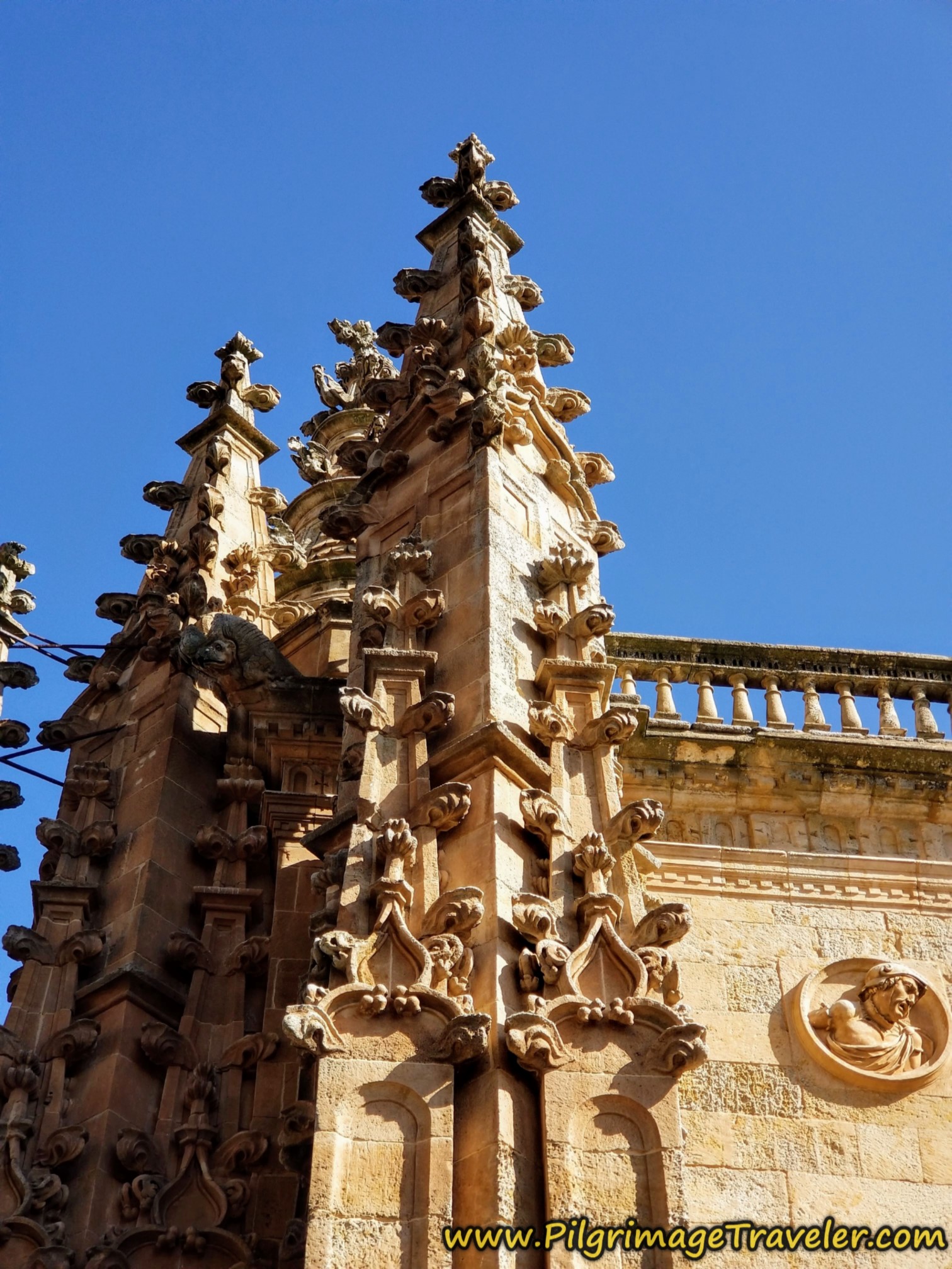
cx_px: 476
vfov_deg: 36.8
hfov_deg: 28.0
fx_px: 1907
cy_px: 634
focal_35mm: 52
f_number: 2.4
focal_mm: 6
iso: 25
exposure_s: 1/449
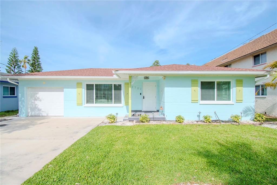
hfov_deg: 100.4
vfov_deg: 77.3
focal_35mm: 15
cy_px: 92
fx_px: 115
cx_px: 138
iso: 640
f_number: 6.3
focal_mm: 10
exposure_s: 1/4000
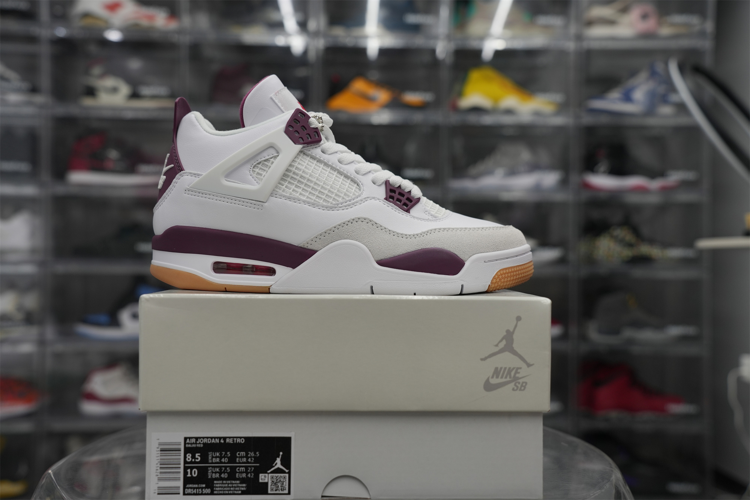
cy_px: 250
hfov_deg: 50.7
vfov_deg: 35.0
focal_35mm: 38
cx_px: 375
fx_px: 792
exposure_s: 1/60
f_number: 4.5
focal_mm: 38
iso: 320
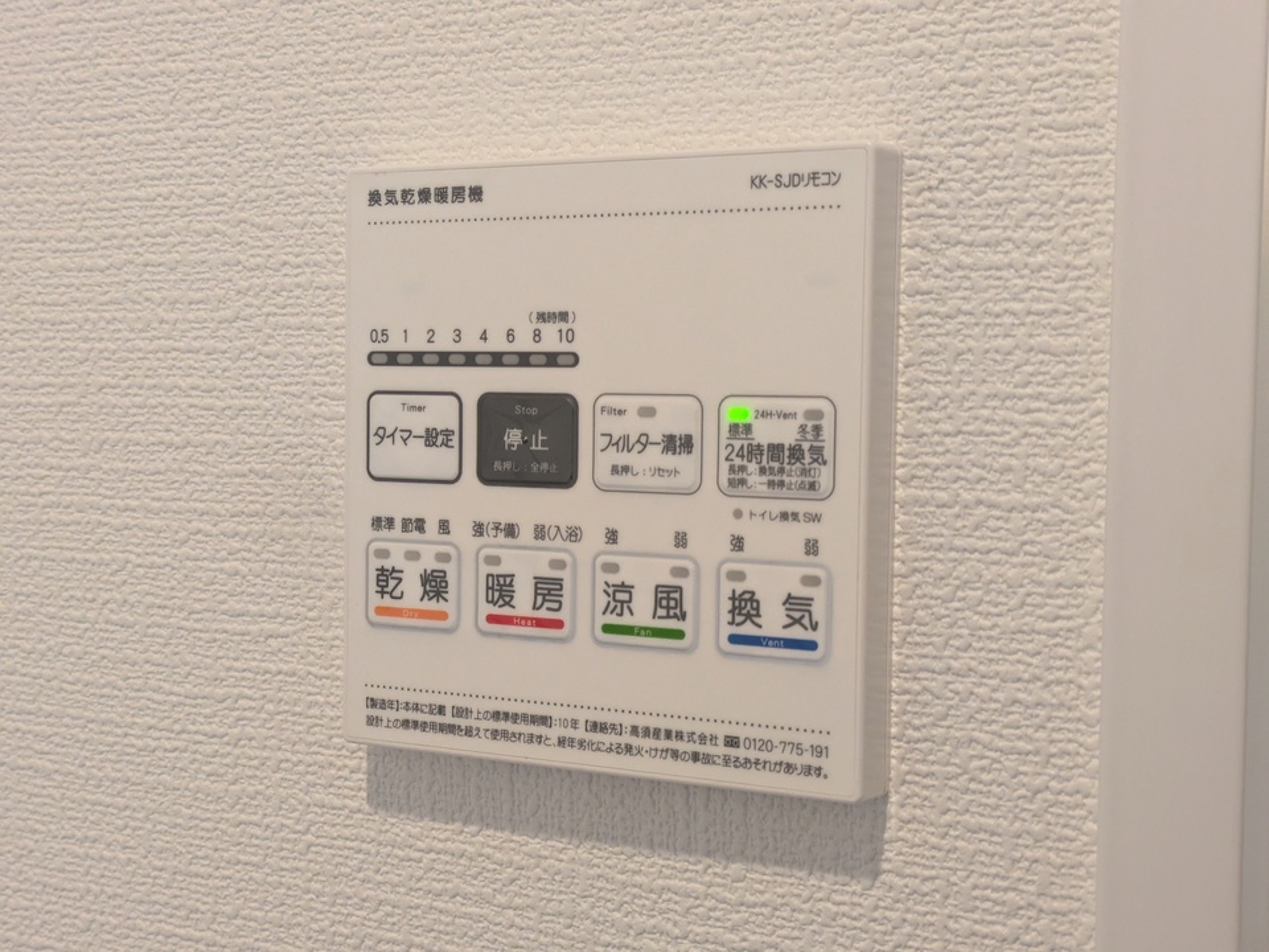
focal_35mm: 51
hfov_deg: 37.5
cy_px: 476
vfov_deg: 28.6
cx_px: 634
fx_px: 1870
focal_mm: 5.43
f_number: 1.89
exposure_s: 1/120
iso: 318
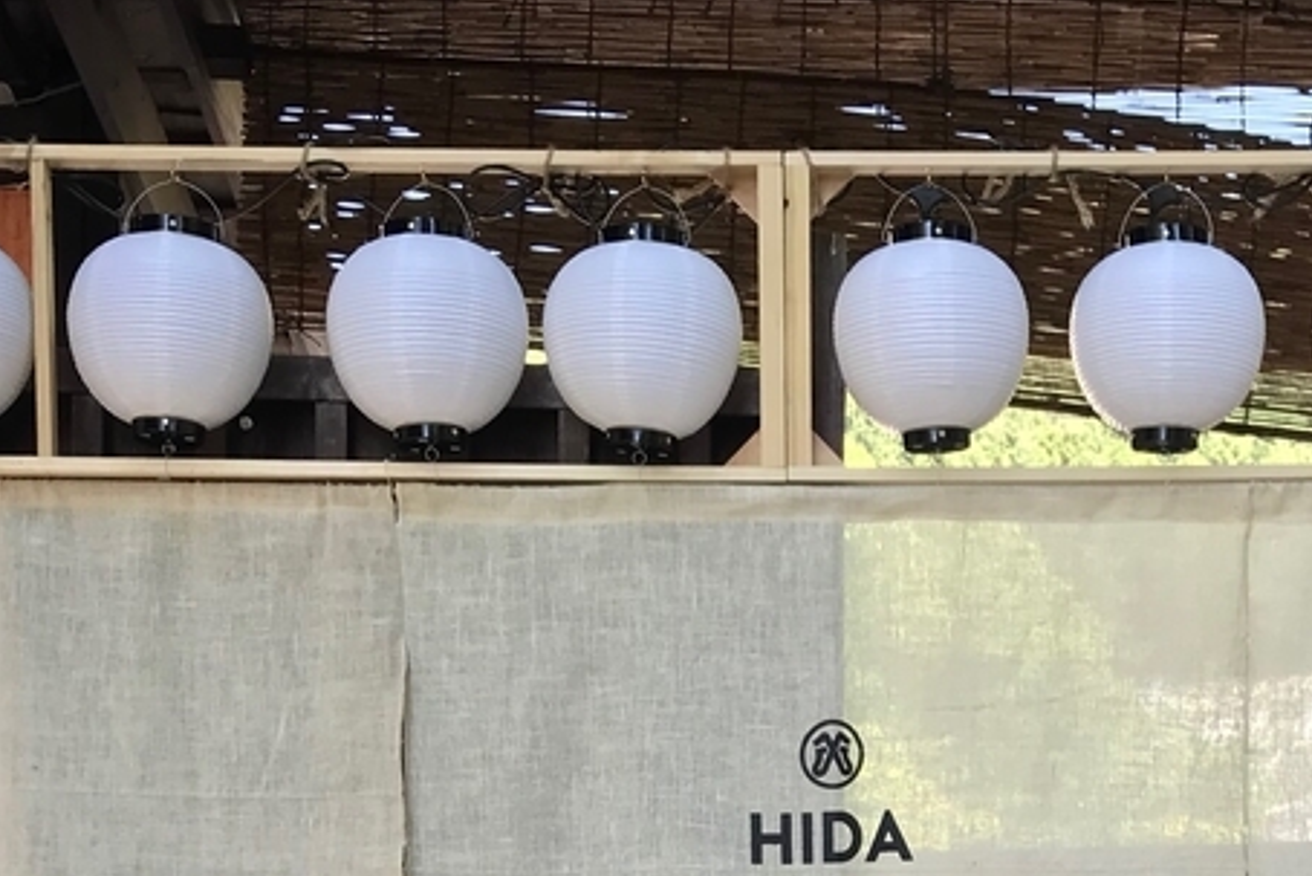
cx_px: 884
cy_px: 1180
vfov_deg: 16.6
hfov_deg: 26.2
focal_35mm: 77
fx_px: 2807
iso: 25
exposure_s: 1/120
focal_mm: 3.99
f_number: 1.8
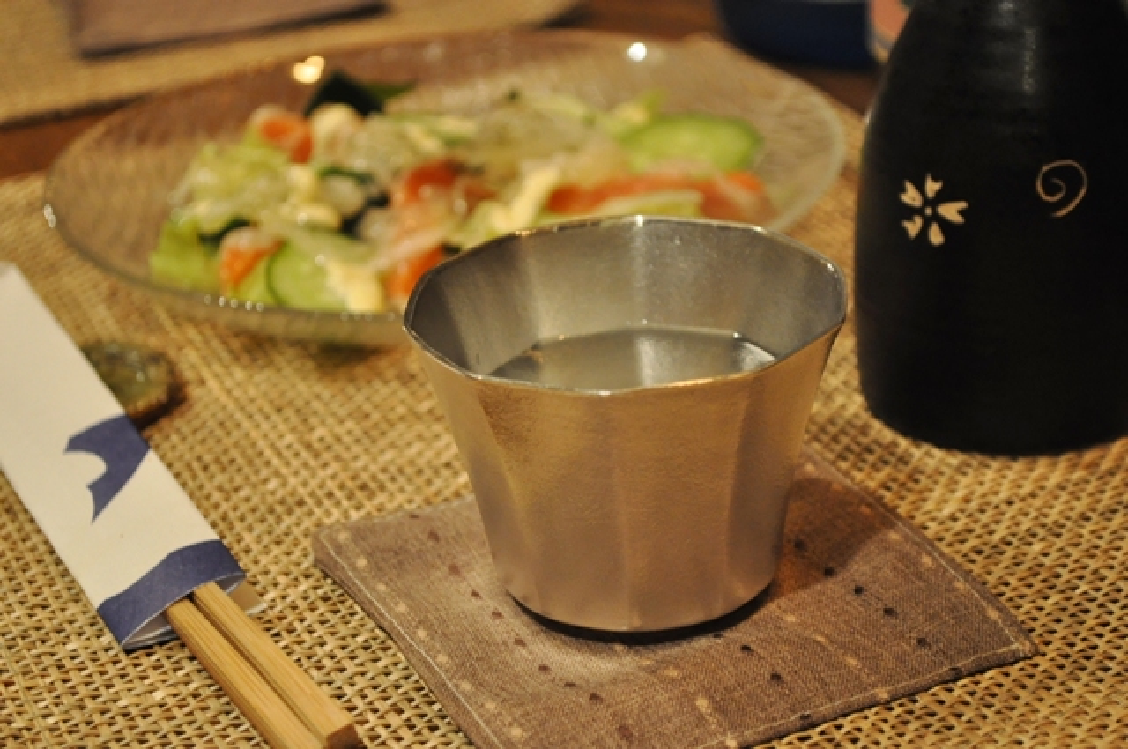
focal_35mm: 75
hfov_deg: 27.0
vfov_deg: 18.1
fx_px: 2347
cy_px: 374
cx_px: 564
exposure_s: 1/6
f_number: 5.6
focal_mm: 50
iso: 1600
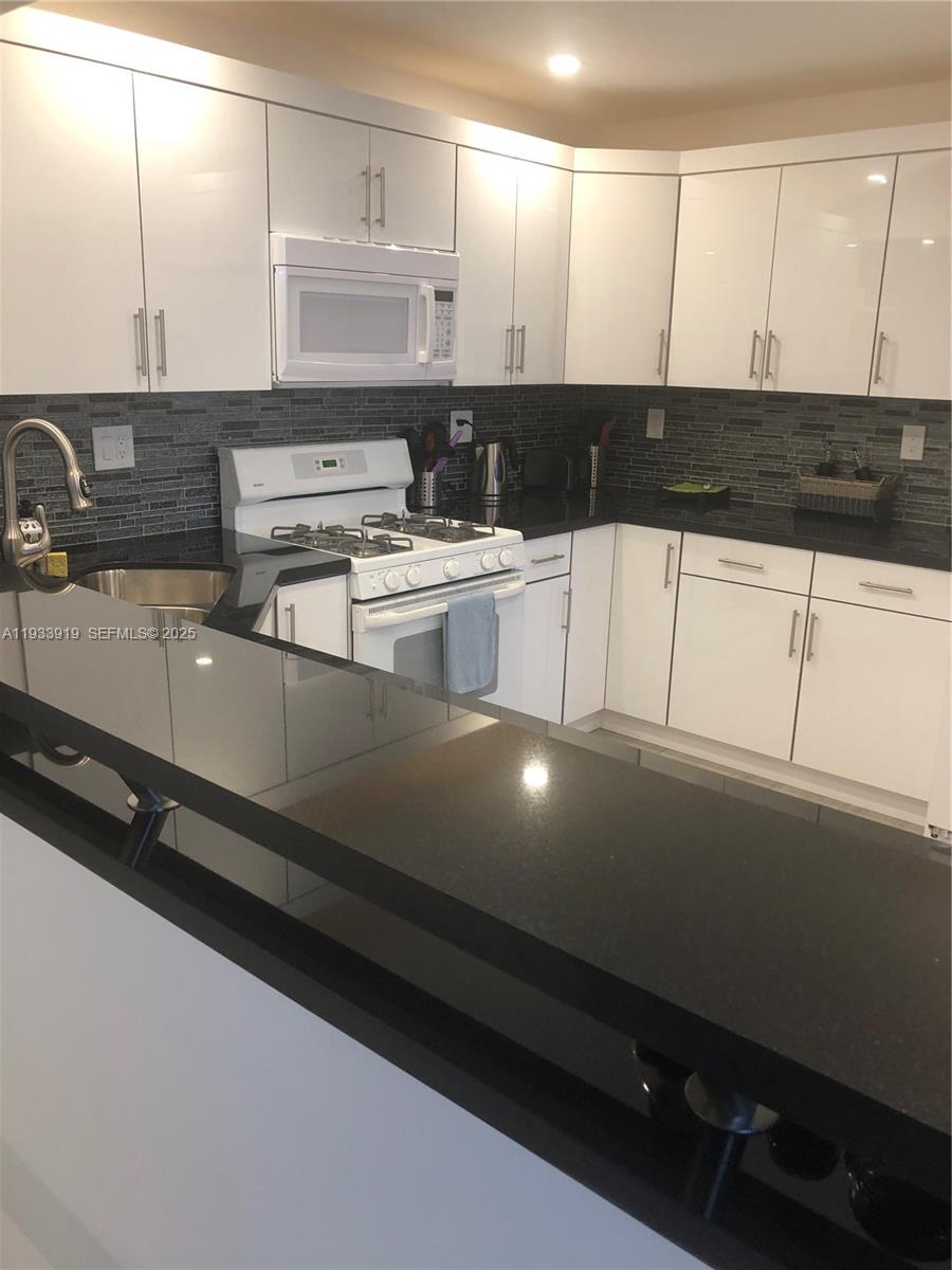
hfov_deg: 49.7
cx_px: 476
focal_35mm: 28
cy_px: 635
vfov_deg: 63.4
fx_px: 1027
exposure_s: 1/24
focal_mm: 4
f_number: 1.8
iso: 40
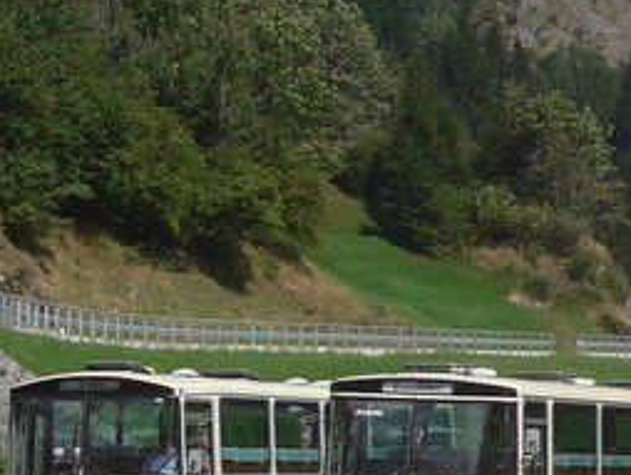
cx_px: -616
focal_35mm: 137
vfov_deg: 10.8
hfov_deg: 12.7
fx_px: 2500
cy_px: 450
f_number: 3.2
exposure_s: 1/2000
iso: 80
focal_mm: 6
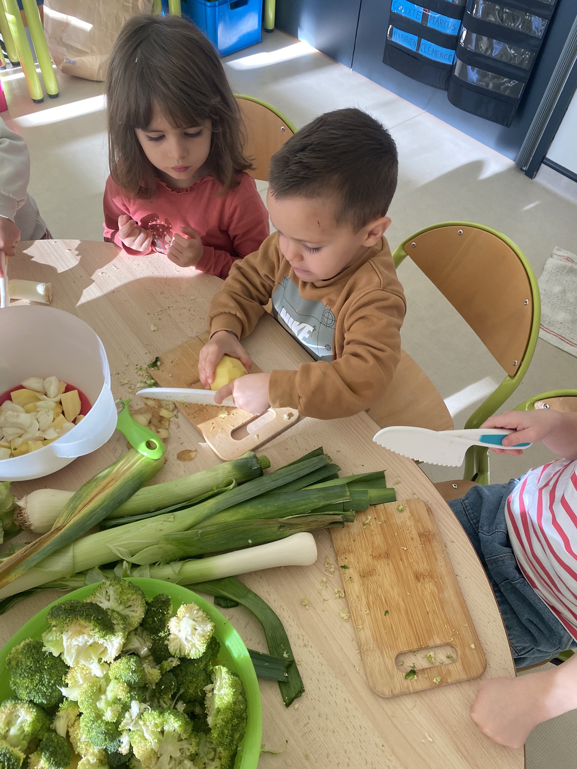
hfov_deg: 53.1
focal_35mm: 26
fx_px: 578
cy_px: 384
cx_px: 288
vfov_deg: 67.3
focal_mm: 4.25
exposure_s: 1/118
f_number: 1.8
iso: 125
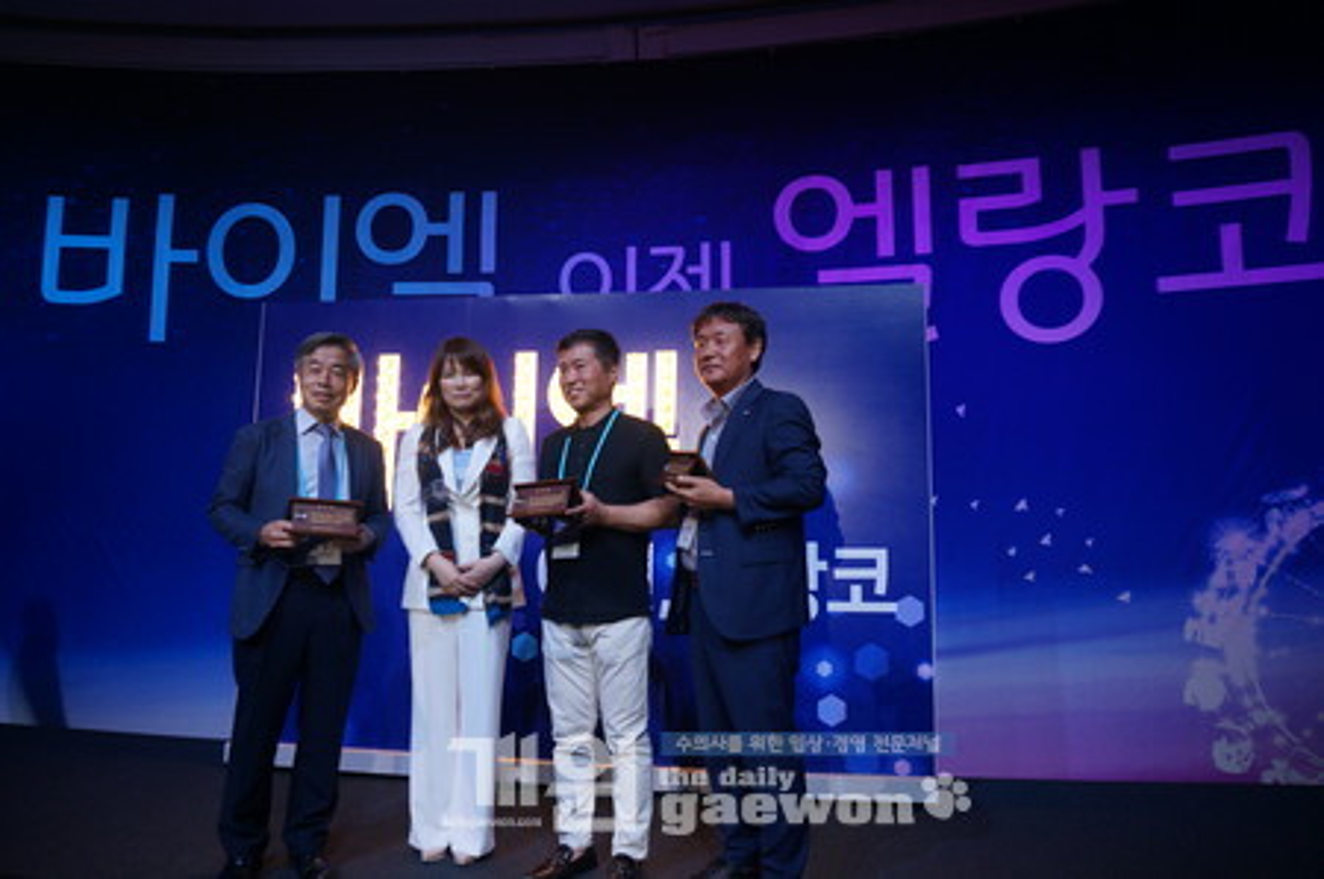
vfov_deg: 53.0
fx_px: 882
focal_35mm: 24
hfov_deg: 73.8
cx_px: 662
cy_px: 440
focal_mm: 16
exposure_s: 1/200
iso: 400
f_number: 4
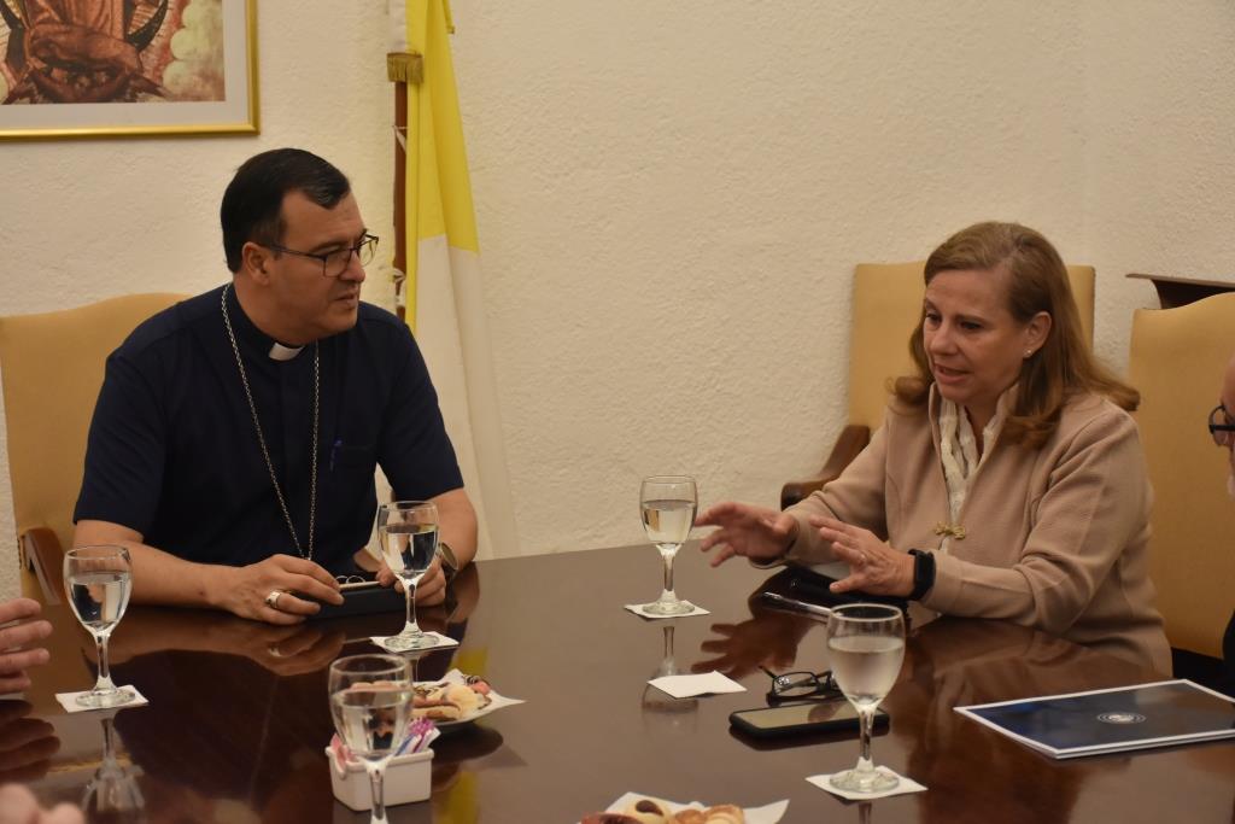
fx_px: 2470
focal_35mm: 72
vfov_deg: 18.9
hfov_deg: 28.1
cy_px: 412
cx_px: 618
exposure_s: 1/50
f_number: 4.5
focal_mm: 48
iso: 1600
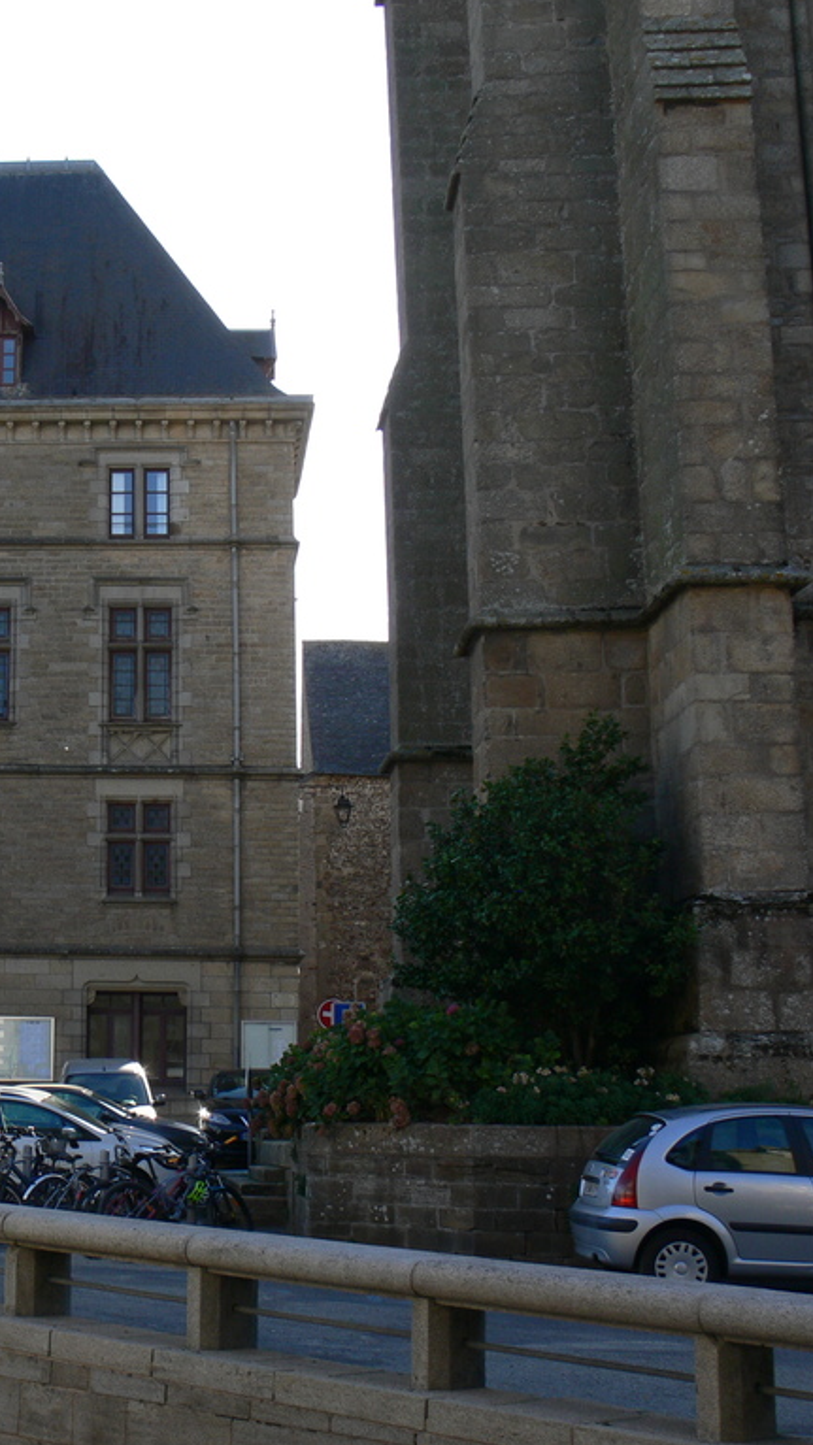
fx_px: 1954
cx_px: -100
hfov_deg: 22.1
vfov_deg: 40.6
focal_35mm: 51
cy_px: 722
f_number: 5.6
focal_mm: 7.4
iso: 80
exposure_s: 1/125
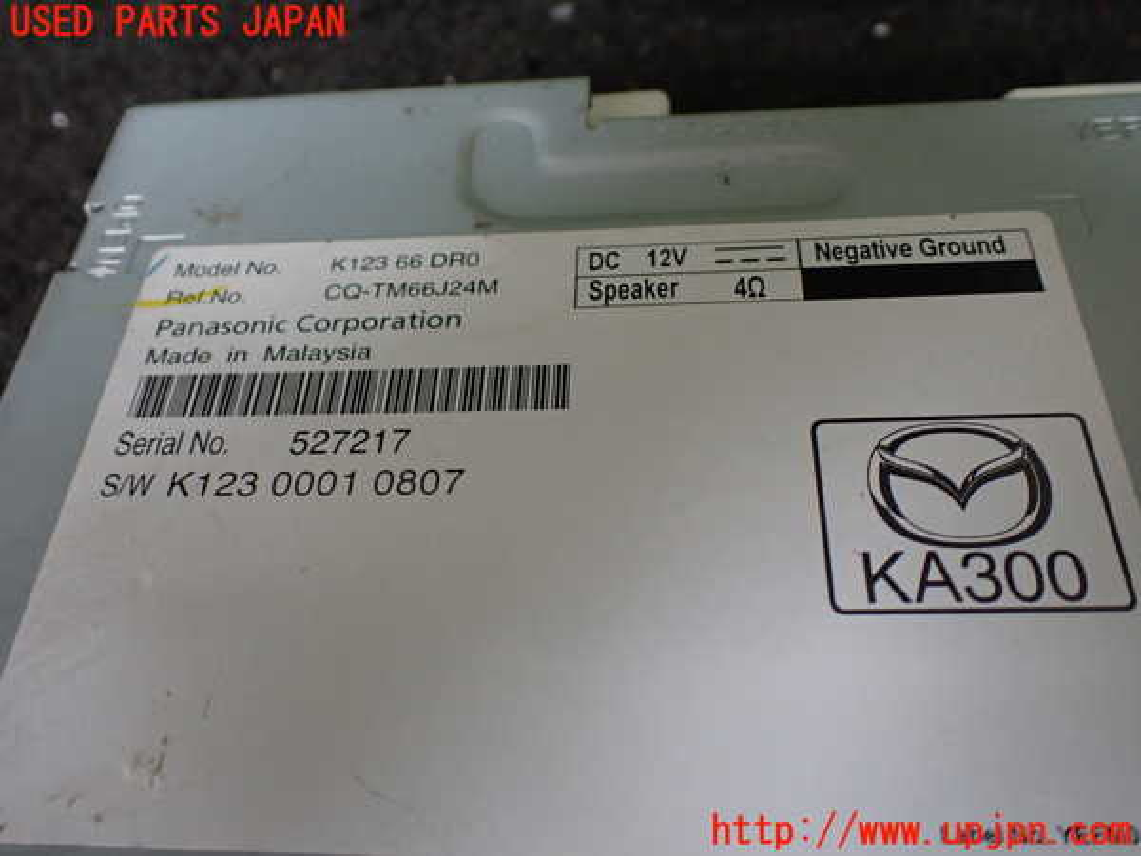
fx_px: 989
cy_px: 428
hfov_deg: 60.0
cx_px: 570
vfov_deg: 46.8
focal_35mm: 30
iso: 500
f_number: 2.3
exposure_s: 1/125
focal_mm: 5.4
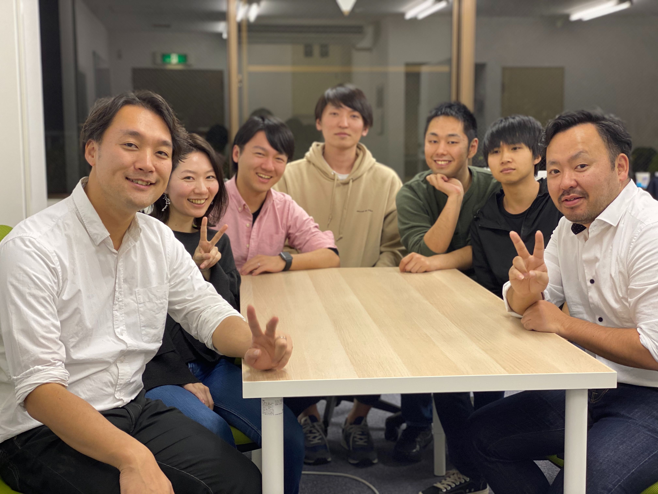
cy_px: 247
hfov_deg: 36.8
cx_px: 329
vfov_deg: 28.0
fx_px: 988
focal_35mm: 52
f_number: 2
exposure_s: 1/33
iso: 125
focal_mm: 6
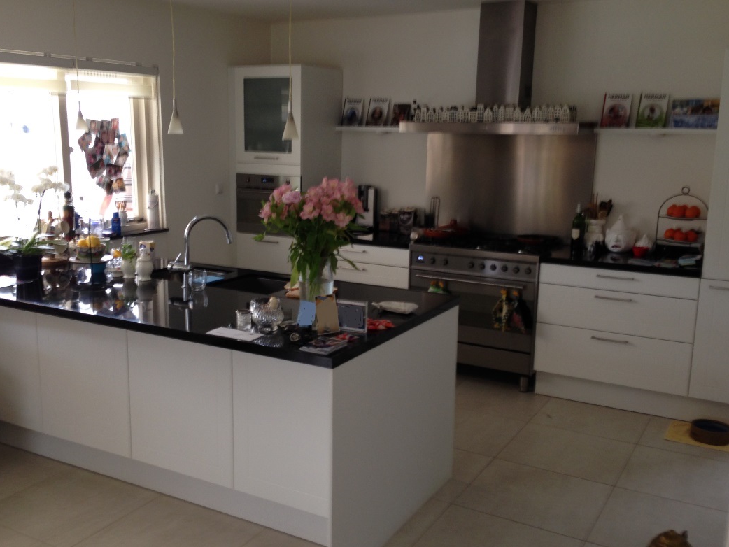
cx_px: 333
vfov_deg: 37.7
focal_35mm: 38
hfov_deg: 48.9
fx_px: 800
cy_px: 281
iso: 64
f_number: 2.4
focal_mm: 4.12
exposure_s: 1/20
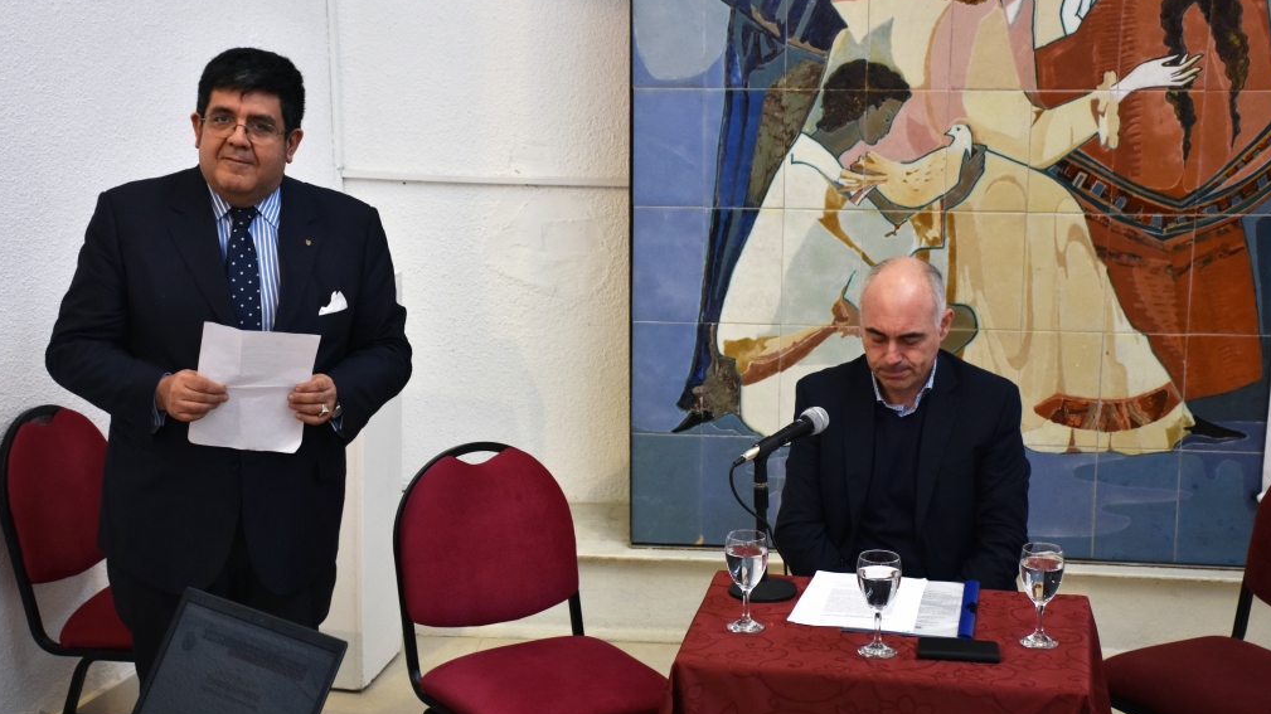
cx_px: 639
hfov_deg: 31.4
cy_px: 353
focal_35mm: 67
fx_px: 2257
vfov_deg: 18.0
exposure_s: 1/160
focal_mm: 42
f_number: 4.5
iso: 400
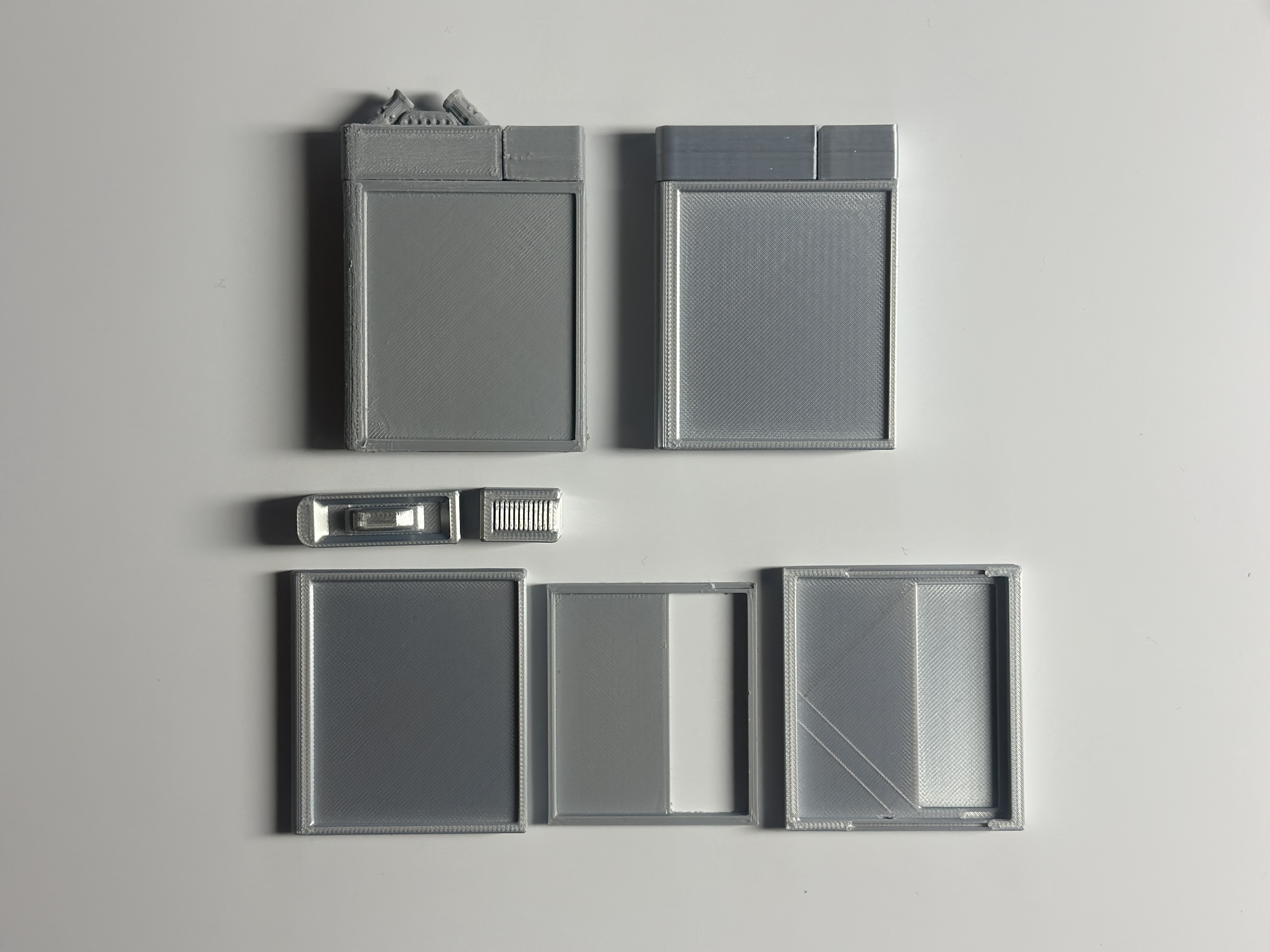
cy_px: 476
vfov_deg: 30.3
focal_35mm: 48
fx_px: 1761
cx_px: 635
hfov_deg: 39.7
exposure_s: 1/543
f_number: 1.78
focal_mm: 6.86
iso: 80
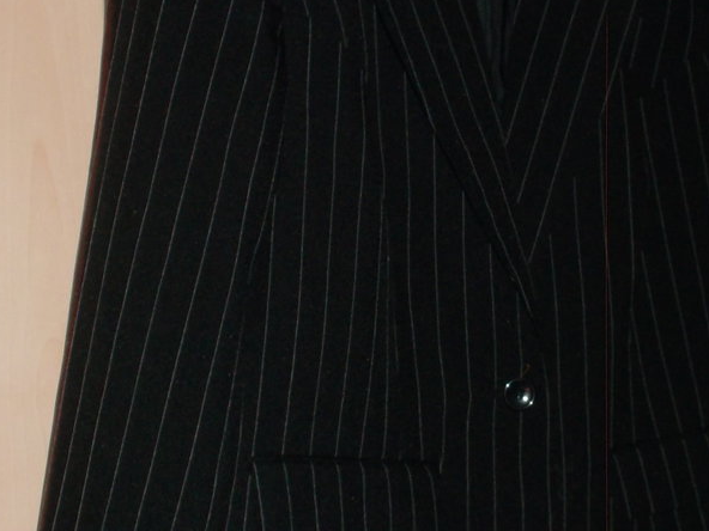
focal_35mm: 63
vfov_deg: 23.3
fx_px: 1290
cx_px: 480
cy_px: 297
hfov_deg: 30.5
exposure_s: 1/15
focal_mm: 4.1
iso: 100
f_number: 3.3
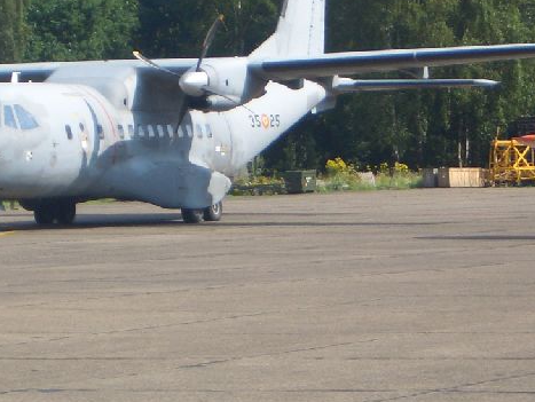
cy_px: 113
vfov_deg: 6.5
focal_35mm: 230
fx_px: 3557
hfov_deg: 8.6
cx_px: 142
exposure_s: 1/320
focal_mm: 17.4
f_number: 4.8
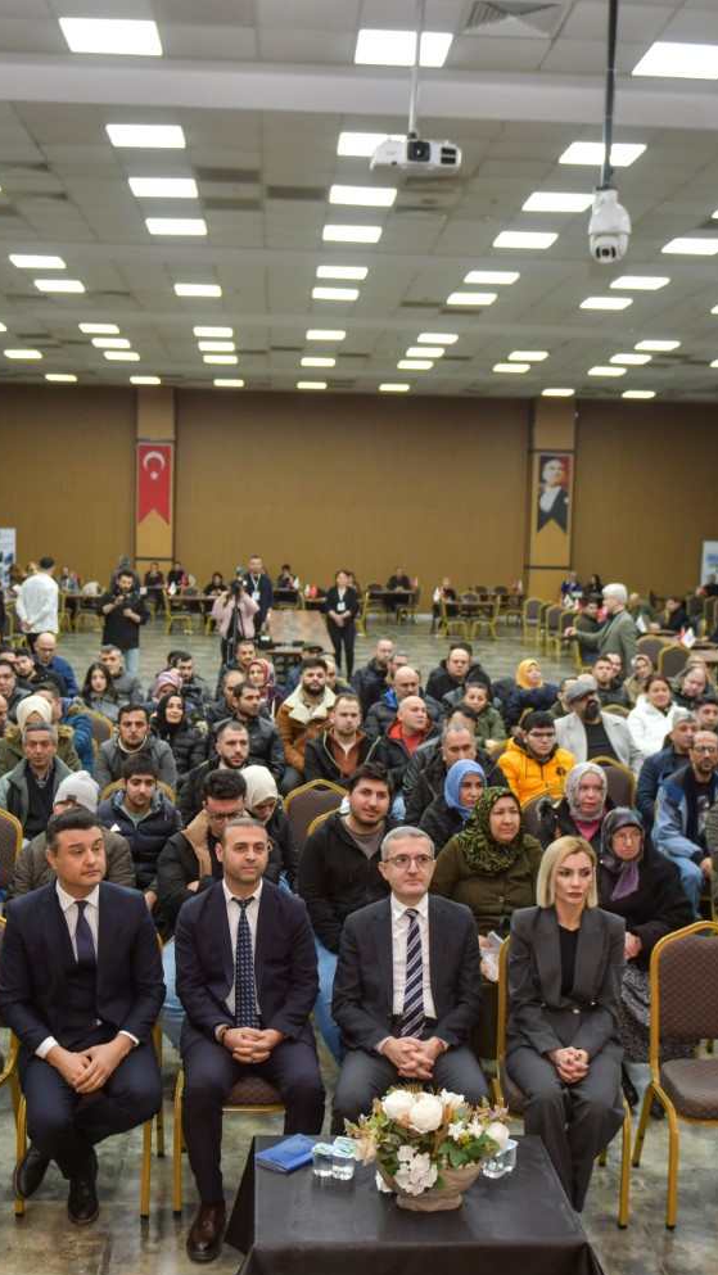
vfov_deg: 49.3
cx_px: 348
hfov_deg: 29.0
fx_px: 1387
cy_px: 692
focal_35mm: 41
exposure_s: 1/200
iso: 800
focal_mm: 24
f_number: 2.8
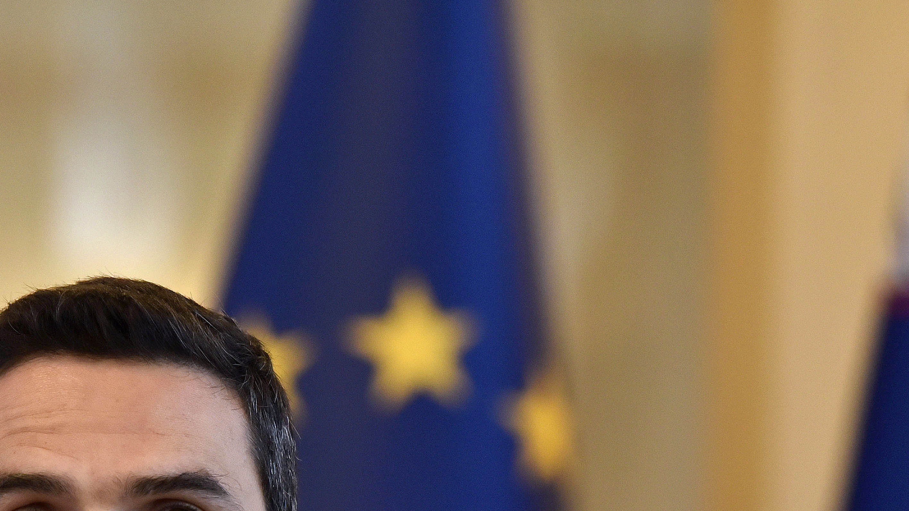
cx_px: 118
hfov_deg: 4.9
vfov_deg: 2.7
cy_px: 630
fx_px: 10701
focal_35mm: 444
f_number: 4.5
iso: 1250
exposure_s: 1/320
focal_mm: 200
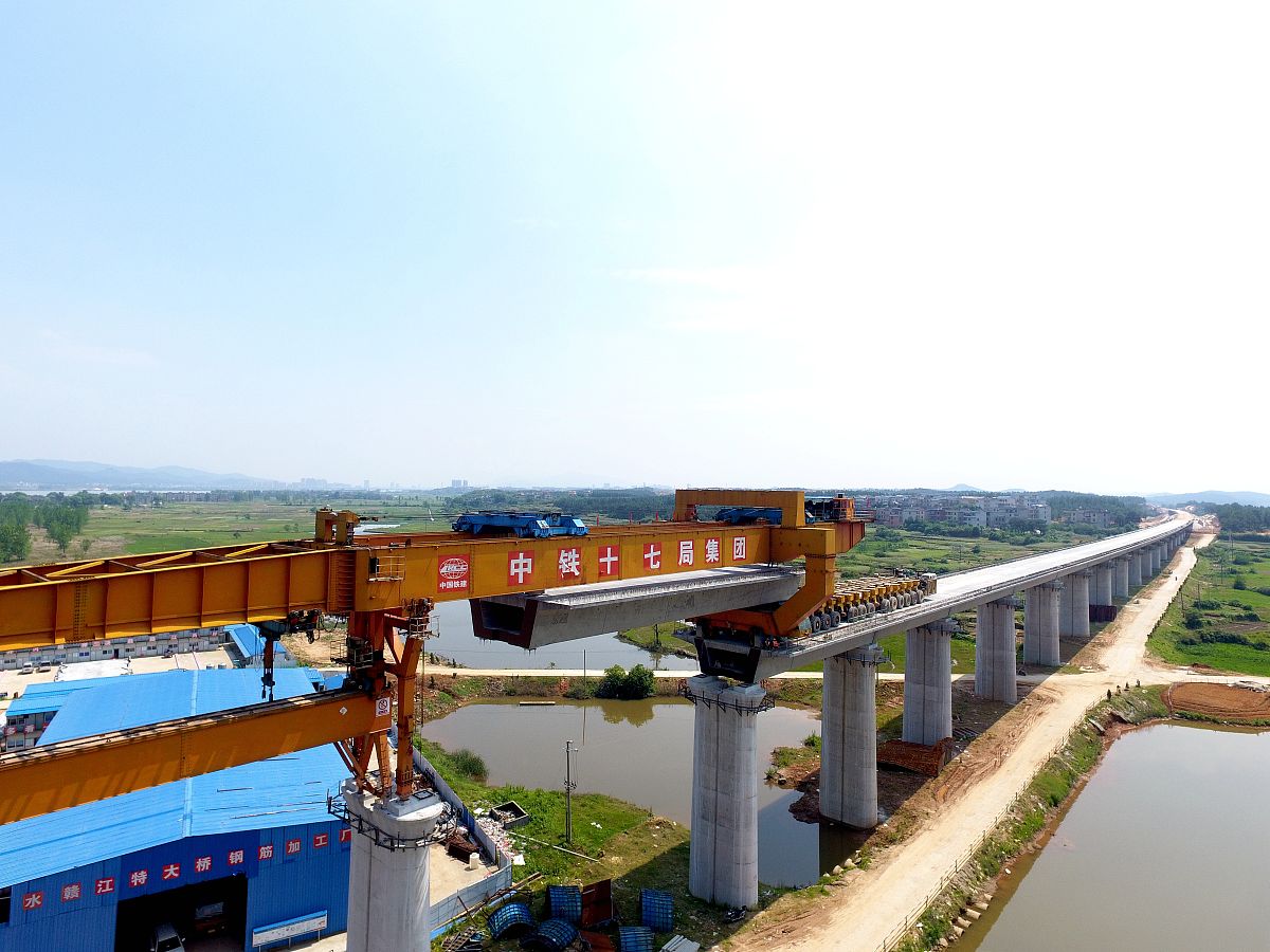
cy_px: 476
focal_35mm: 20
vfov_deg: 66.0
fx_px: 734
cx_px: 635
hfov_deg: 81.7
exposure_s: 1/633
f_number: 2.8
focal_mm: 3.61
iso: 100
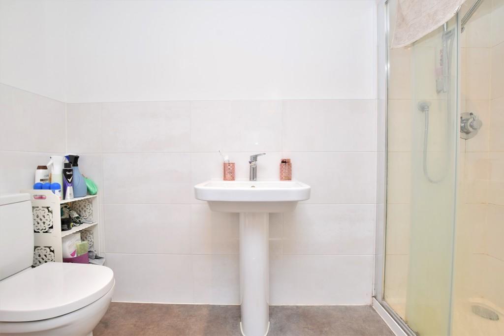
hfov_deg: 100.4
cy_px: 168
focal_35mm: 15
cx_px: 252
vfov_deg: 77.3
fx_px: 210
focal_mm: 10
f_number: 8
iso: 800
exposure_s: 1/50
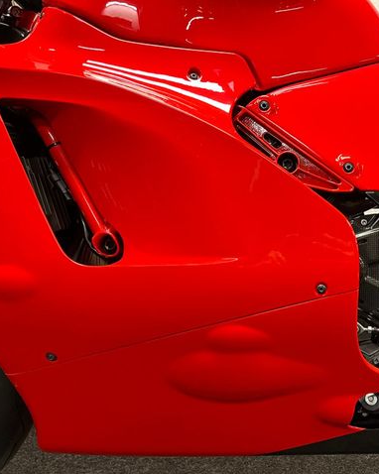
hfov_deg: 41.7
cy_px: 237
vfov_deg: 52.9
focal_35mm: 34
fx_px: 477
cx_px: 296
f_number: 1.6
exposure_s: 1/50
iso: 320
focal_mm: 5.1
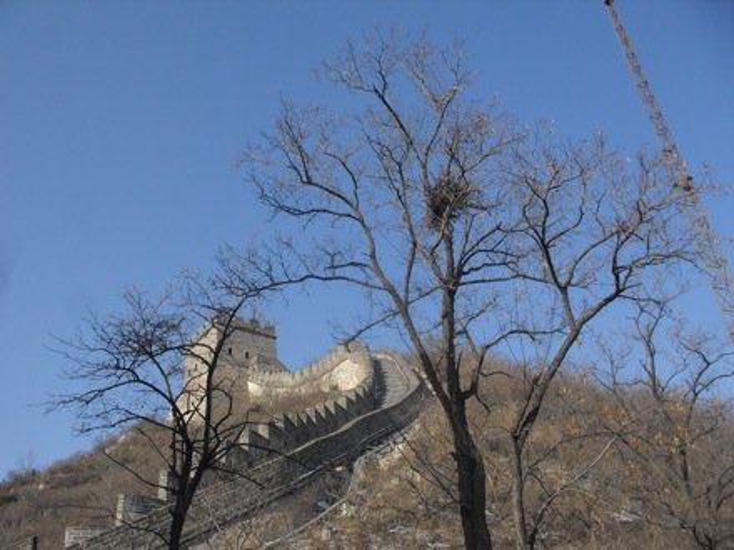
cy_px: 275
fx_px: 742
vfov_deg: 40.7
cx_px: 367
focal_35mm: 35
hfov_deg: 52.6
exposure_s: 1/180
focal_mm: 6.3
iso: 100
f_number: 8.4
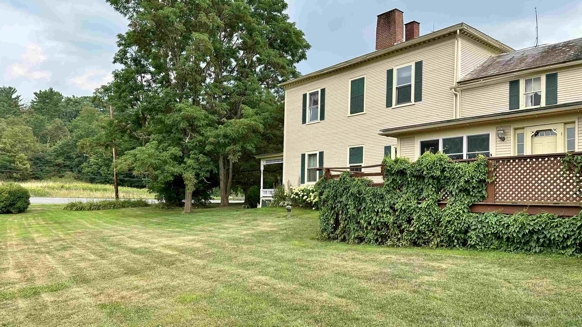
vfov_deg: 42.8
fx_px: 417
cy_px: 186
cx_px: 287
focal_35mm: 27
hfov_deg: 69.9
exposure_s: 1/1374
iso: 80
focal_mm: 6.86
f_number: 1.78
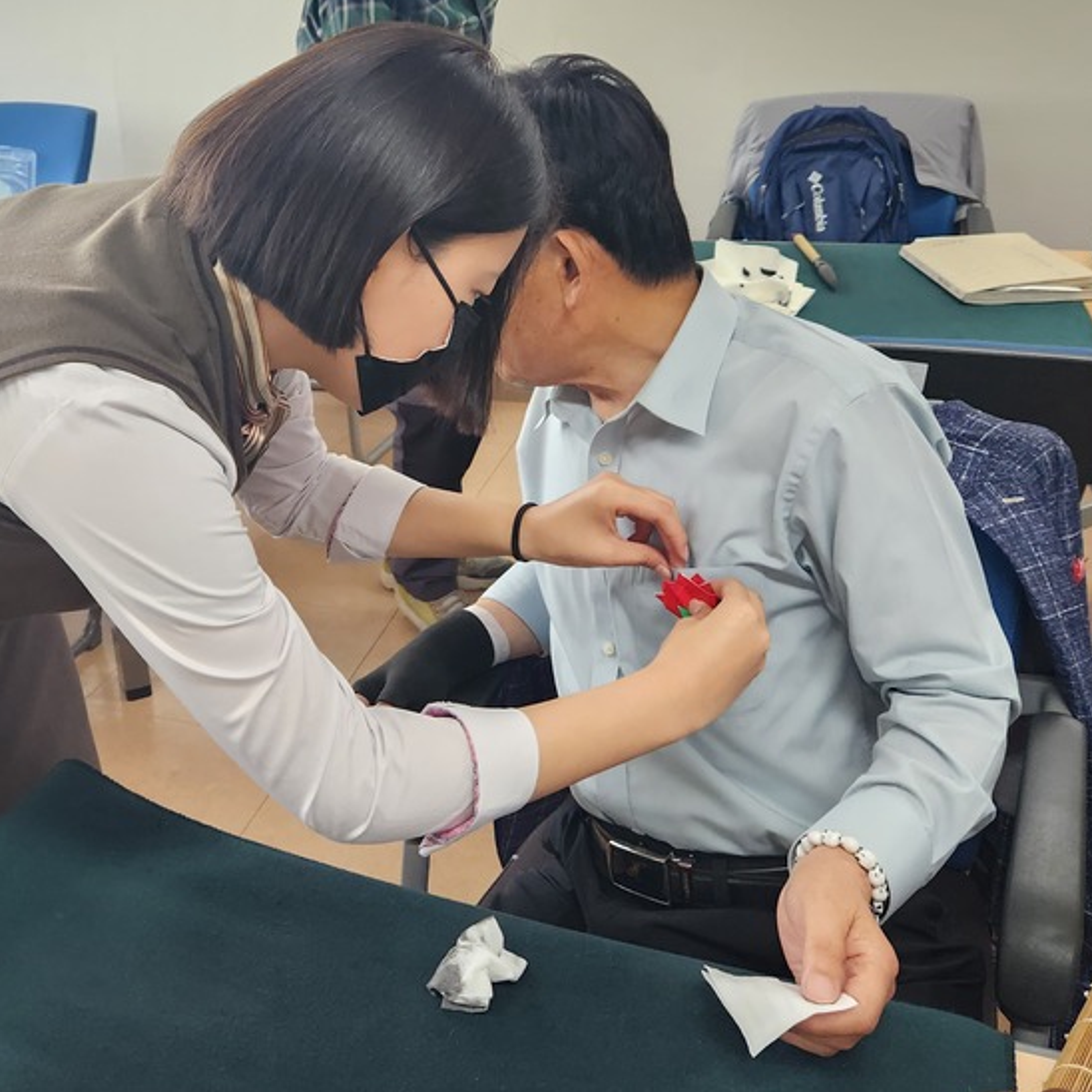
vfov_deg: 43.3
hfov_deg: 43.3
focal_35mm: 38
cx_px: 367
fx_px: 1356
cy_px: 379
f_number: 1.8
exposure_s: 1/120
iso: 200
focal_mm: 5.4
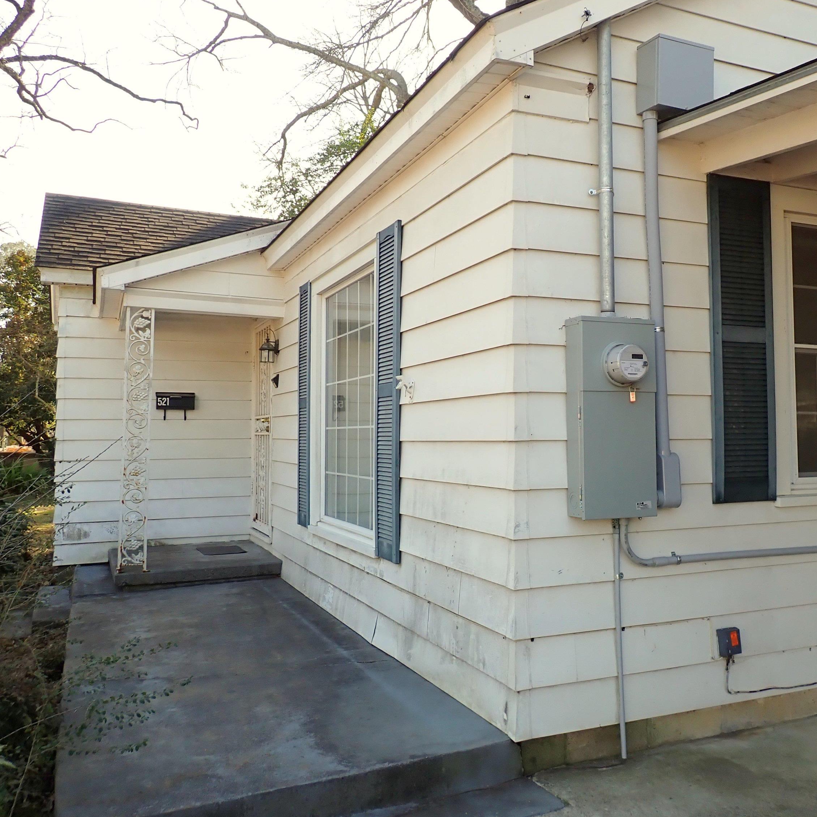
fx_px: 801
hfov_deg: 53.7
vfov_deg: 54.0
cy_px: 406
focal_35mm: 30
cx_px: 486
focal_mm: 4.5
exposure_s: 1/400
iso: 100
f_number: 2.8
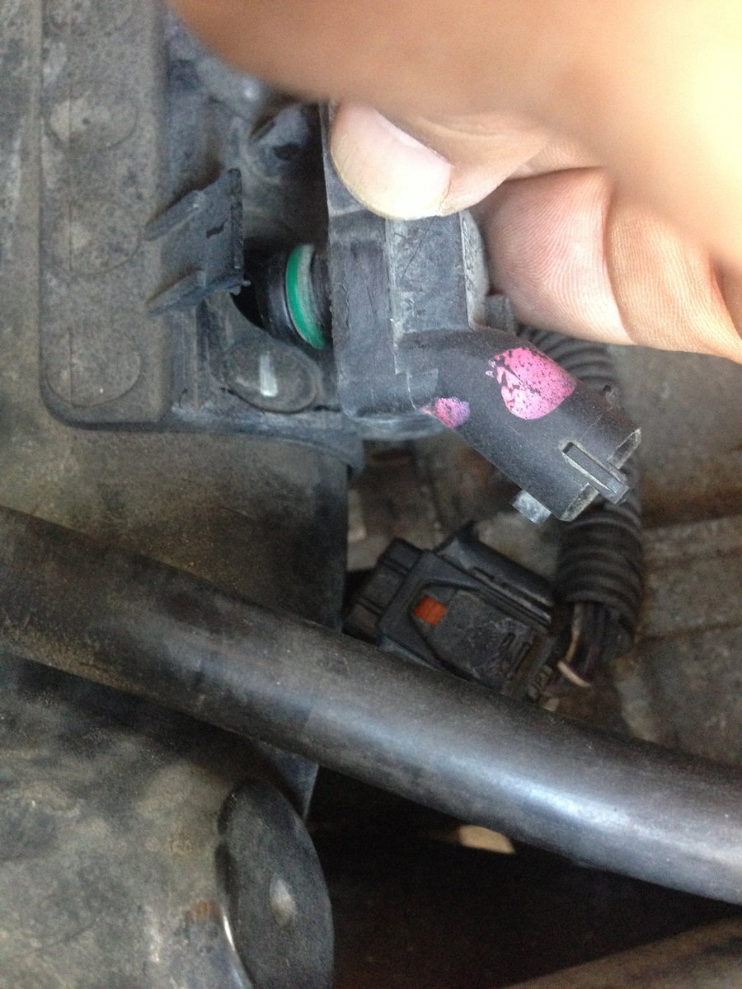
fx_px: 943
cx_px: 371
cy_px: 494
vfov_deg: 55.4
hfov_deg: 42.9
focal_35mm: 33
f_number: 2.4
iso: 400
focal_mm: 4.12
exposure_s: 1/20
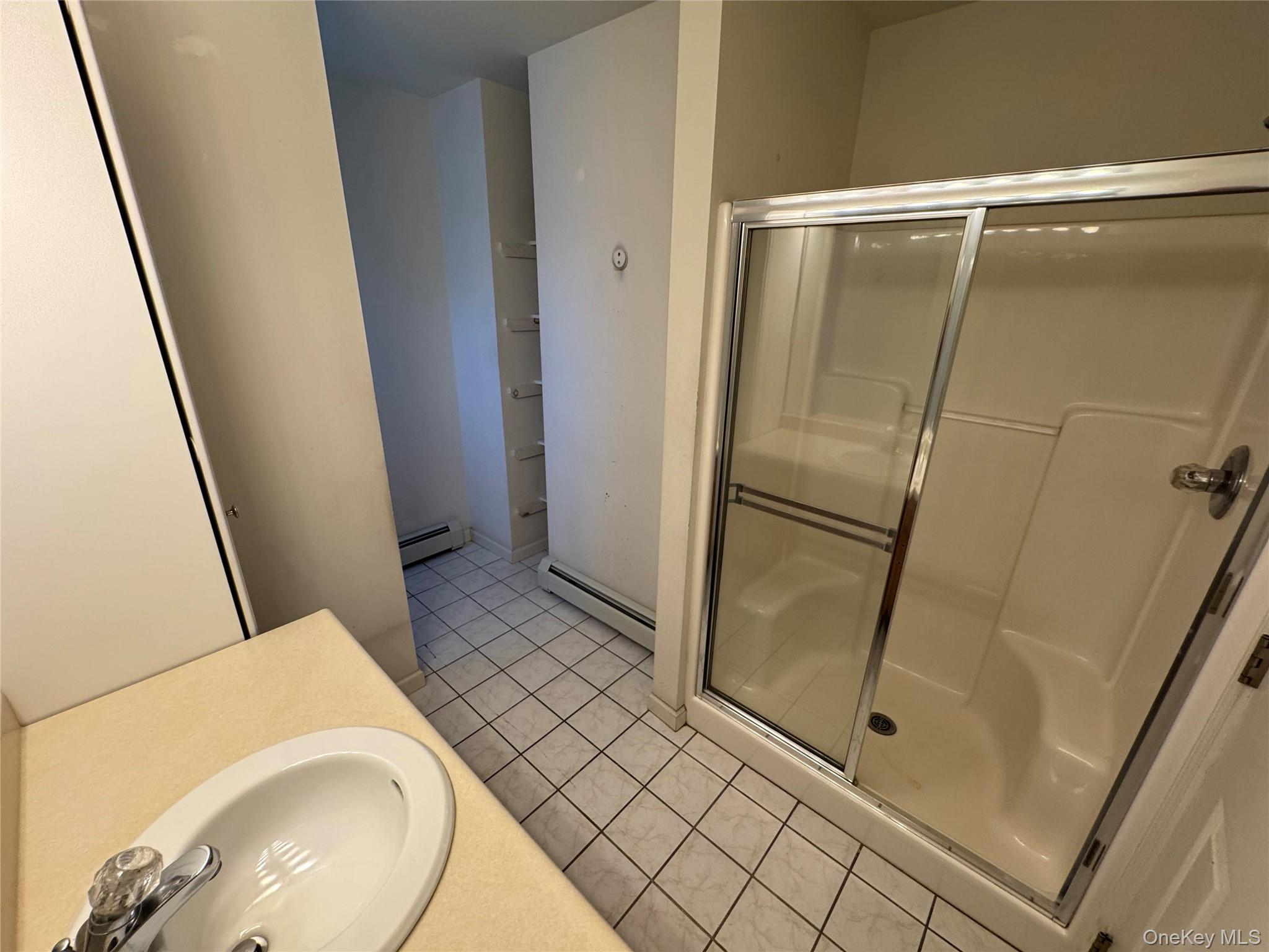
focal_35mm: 14
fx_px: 513
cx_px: 634
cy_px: 476
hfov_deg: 102.1
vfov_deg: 85.7
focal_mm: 2.22
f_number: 2.2
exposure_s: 1/60
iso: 160
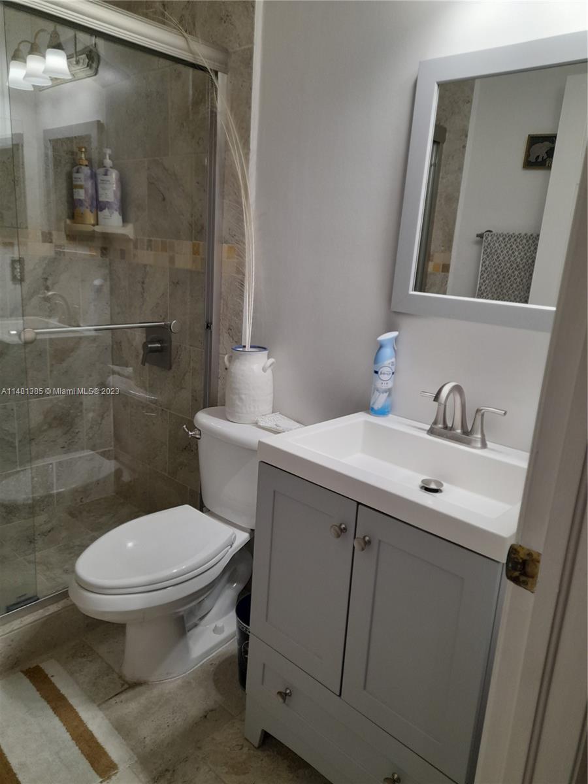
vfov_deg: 69.4
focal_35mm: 25
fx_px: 566
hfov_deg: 54.9
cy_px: 392
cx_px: 294
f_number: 2
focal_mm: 4.6
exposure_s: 1/60
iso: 100
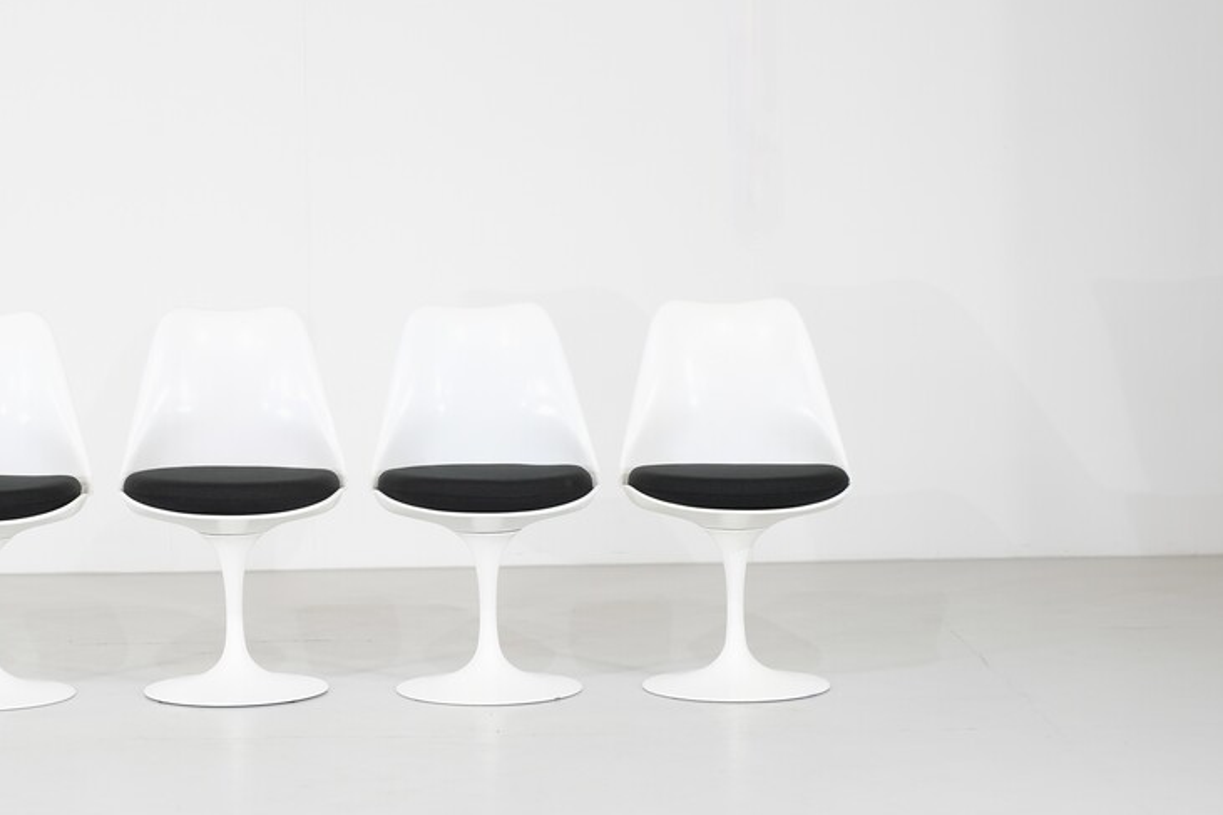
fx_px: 2955
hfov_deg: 23.1
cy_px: 443
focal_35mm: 87
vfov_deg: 15.7
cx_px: 294
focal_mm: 35
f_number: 5.6
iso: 400
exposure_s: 1/27
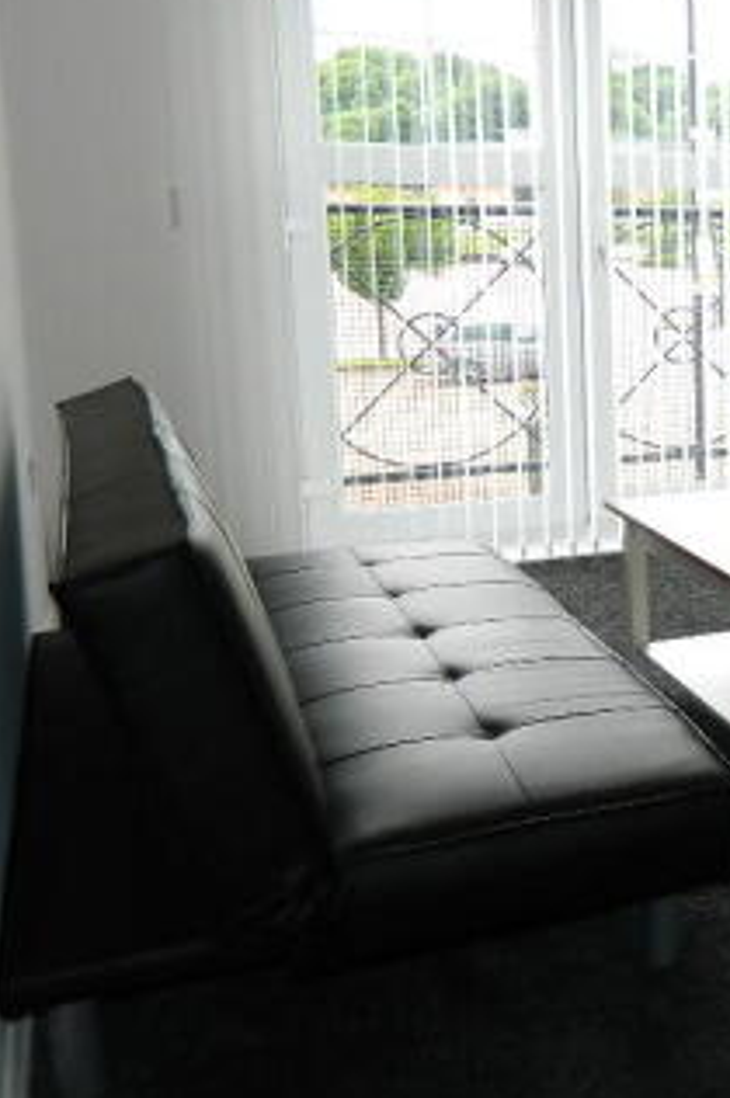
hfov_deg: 23.8
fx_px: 1463
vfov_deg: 41.0
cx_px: 1006
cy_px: 457
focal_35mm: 48
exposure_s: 1/50
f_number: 3.1
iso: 80
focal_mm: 4.5
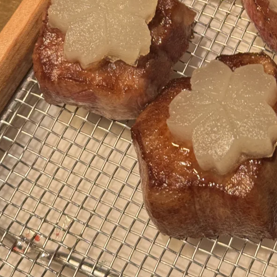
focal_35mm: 103
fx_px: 932
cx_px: 208
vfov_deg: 16.4
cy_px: -26
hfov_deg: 16.8
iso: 100
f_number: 1.78
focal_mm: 6.76
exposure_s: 1/60
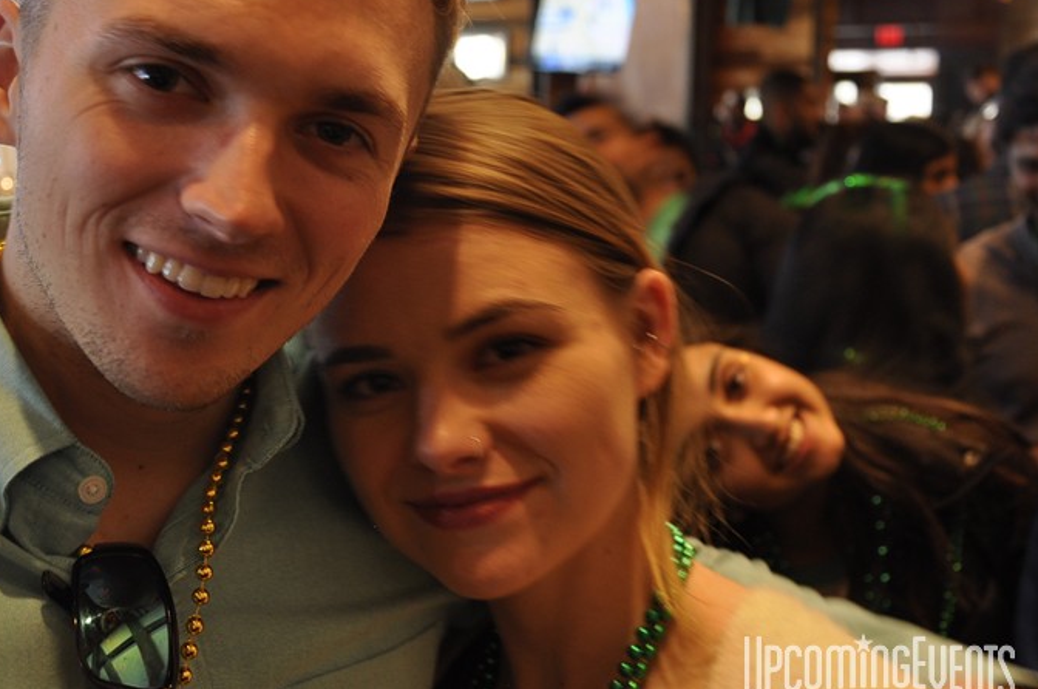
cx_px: 306
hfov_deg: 34.1
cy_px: 294
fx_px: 1670
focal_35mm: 58
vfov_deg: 23.3
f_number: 4
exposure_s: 1/6
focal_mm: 26
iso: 400
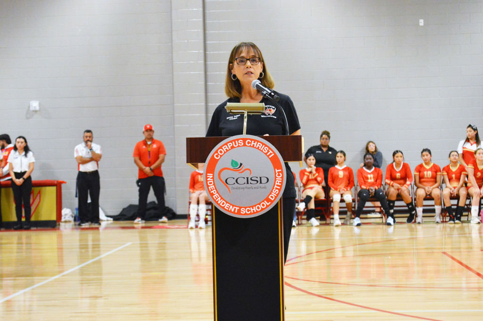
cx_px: 242
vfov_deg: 16.5
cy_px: 160
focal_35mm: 82
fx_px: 1106
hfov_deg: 24.6
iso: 3200
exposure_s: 1/125
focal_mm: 55
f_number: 5.6
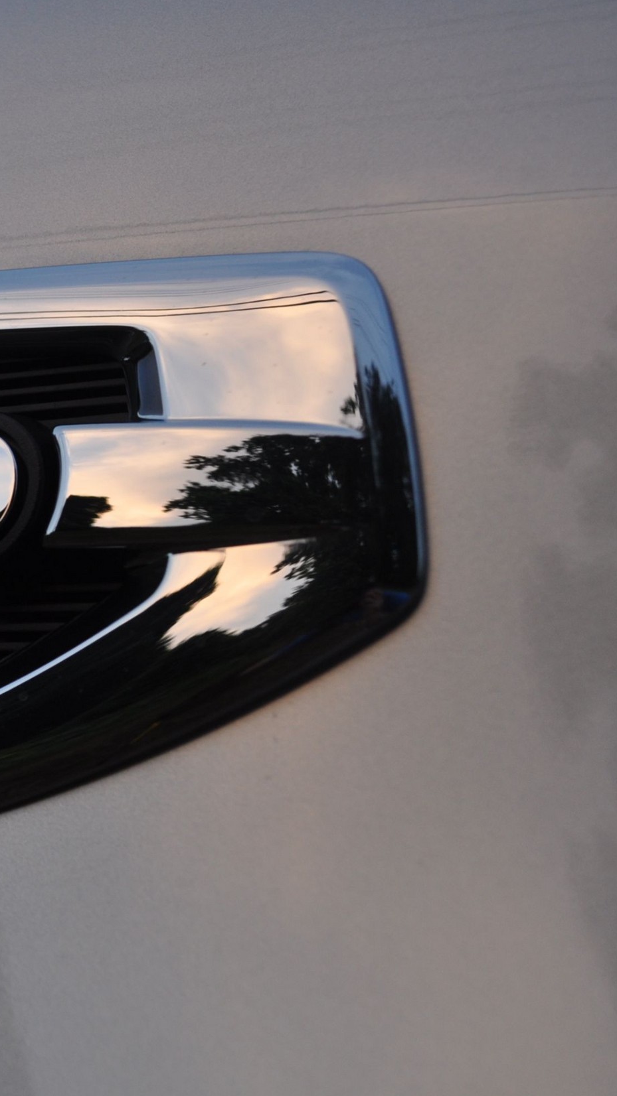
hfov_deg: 19.6
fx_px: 1658
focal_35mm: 57
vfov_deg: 36.6
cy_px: 549
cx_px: -156
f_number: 5
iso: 400
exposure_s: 1/100
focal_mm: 24
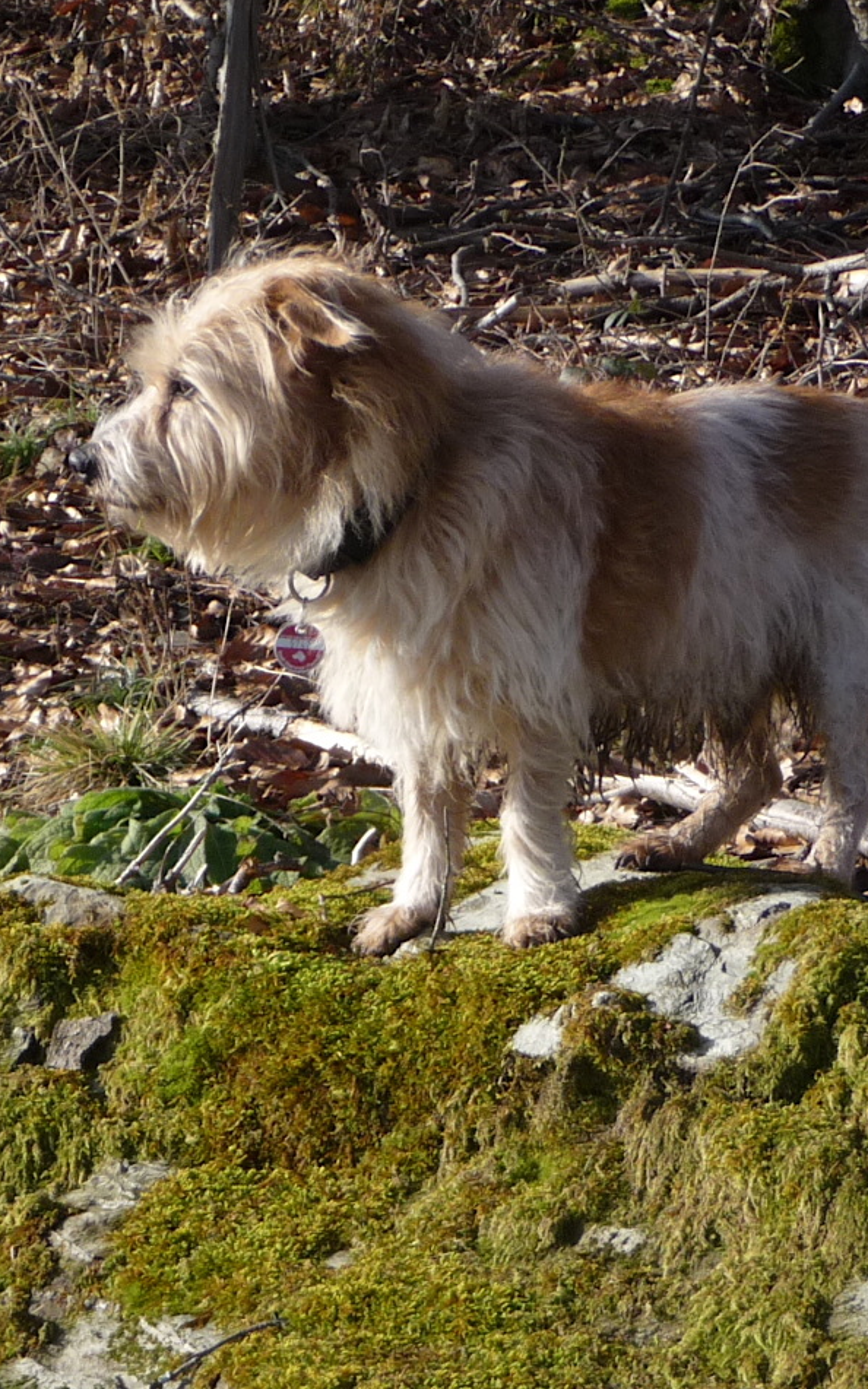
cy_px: 802
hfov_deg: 14.2
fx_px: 3484
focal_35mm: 92
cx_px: 398
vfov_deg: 22.5
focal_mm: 9.3
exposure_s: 1/400
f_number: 4.3
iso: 100
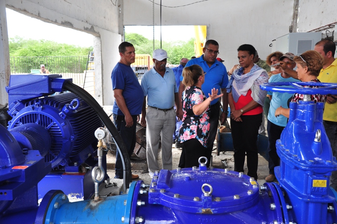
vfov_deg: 36.8
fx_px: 337
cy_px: 112
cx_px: 168
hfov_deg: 53.2
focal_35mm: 36
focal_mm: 24
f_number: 5.6
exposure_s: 1/125
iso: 400
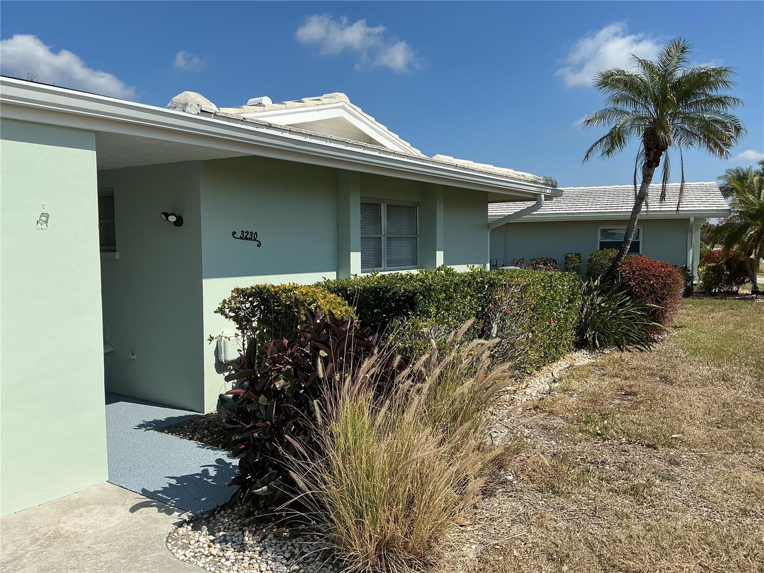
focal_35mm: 29
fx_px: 640
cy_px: 286
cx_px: 382
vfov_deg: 48.2
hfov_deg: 61.7
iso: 25
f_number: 1.8
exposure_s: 1/2427
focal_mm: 3
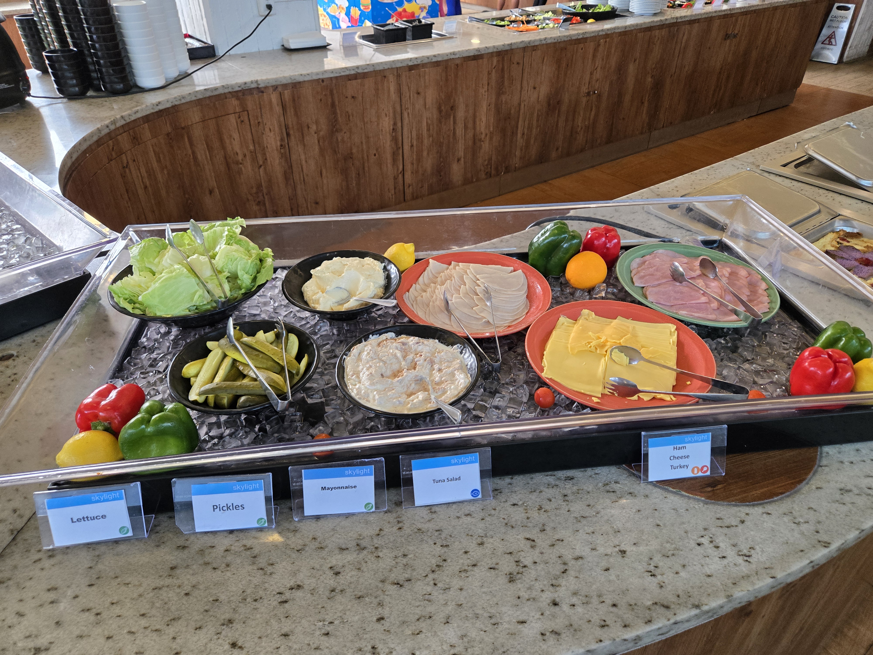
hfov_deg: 73.9
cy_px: 328
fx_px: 580
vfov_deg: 58.9
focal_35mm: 23
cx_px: 436
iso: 250
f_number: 1.8
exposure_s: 1/120
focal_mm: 5.4
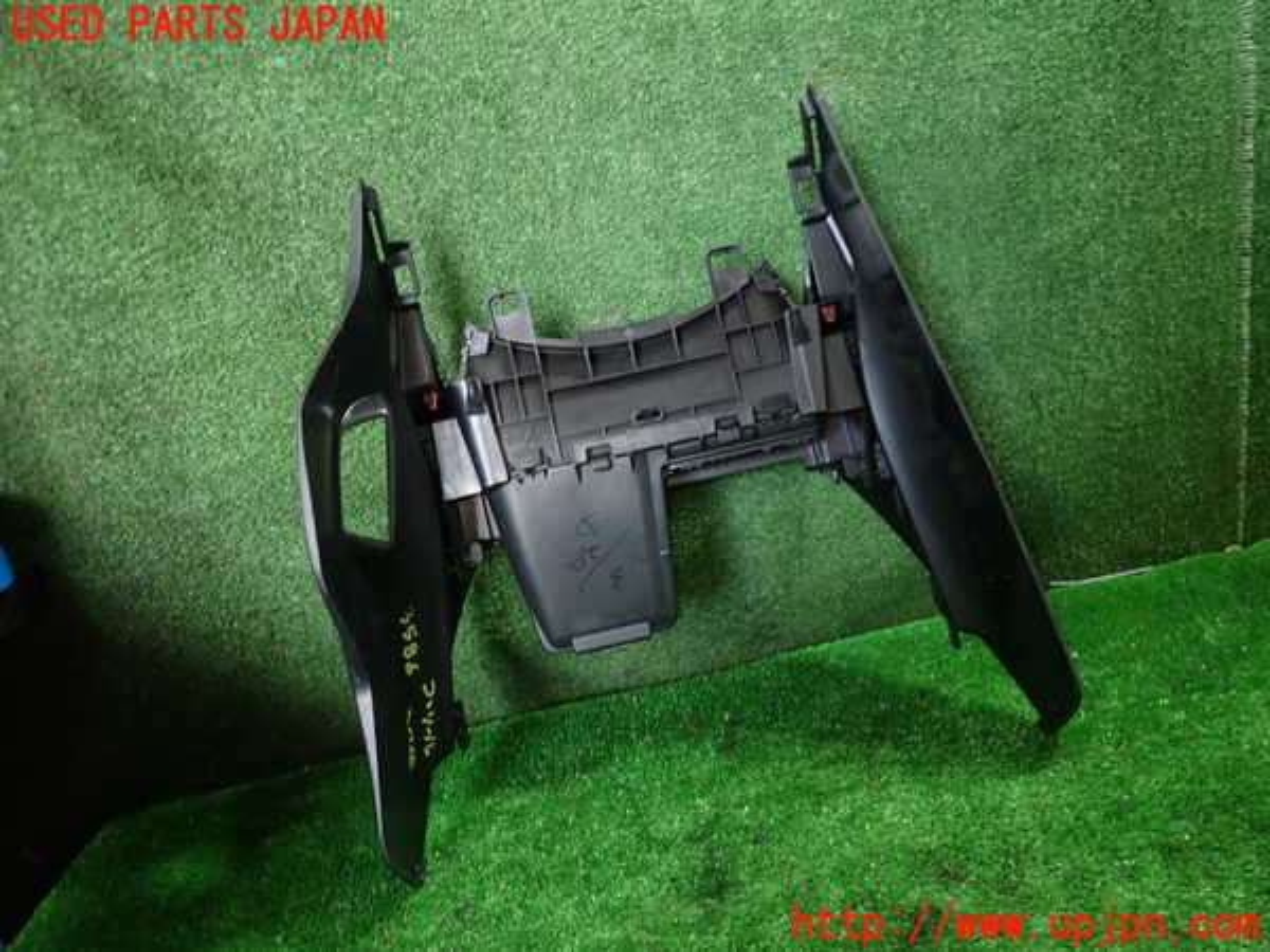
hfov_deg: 69.4
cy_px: 476
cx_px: 635
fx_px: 917
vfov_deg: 54.9
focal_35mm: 25
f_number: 2
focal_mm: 4.5
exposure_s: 1/40
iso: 200
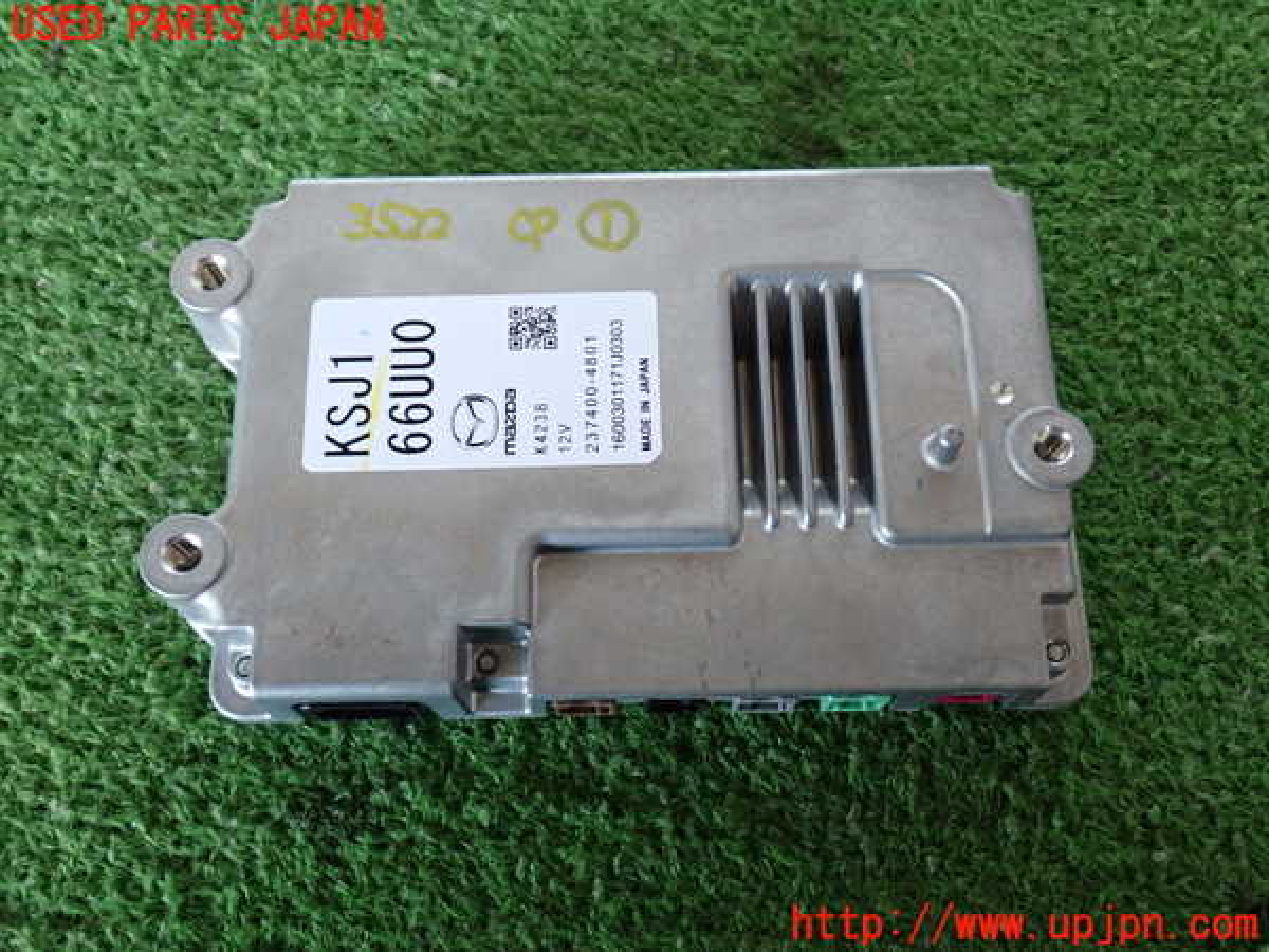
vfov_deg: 39.7
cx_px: 634
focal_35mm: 36
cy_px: 476
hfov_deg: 51.4
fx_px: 1320
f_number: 2.5
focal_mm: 6.37
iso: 400
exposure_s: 1/40
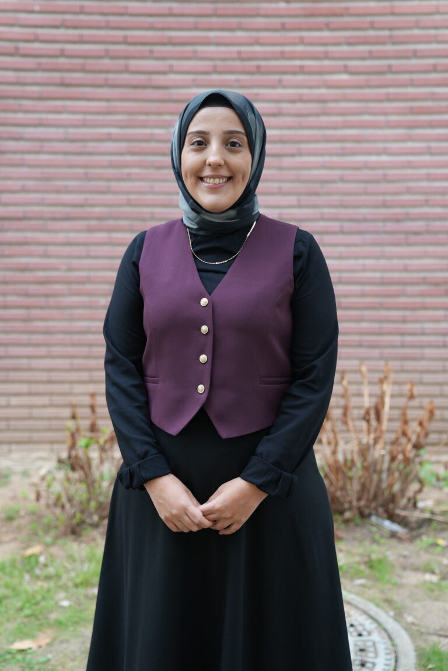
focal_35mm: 47
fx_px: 876
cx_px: 224
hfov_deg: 28.7
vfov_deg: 41.9
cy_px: 336
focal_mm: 47
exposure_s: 1/50
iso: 320
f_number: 2.8
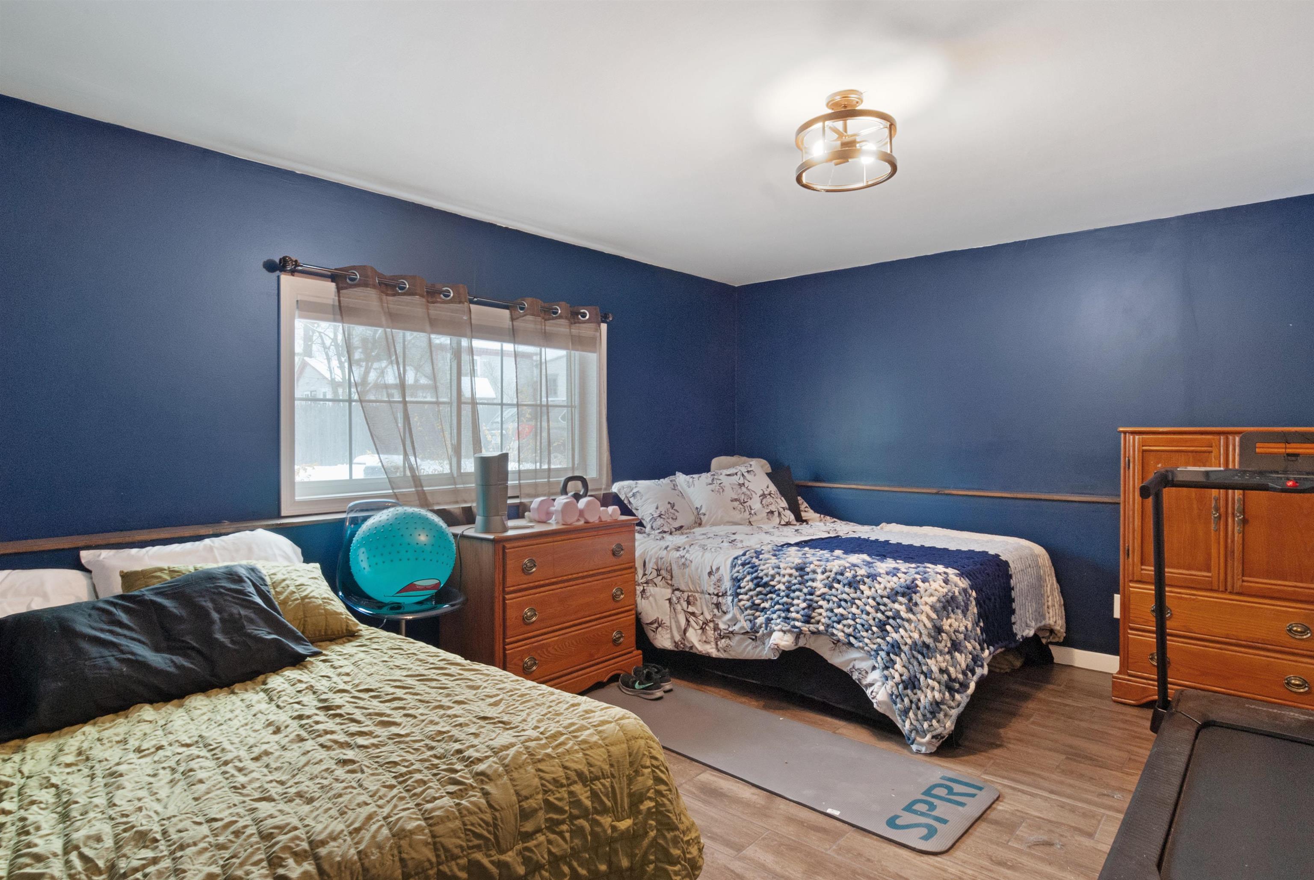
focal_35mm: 18
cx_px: 657
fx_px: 658
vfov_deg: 67.5
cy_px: 440
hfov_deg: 89.9
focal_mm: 12
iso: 200
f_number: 10
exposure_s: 1/1.25
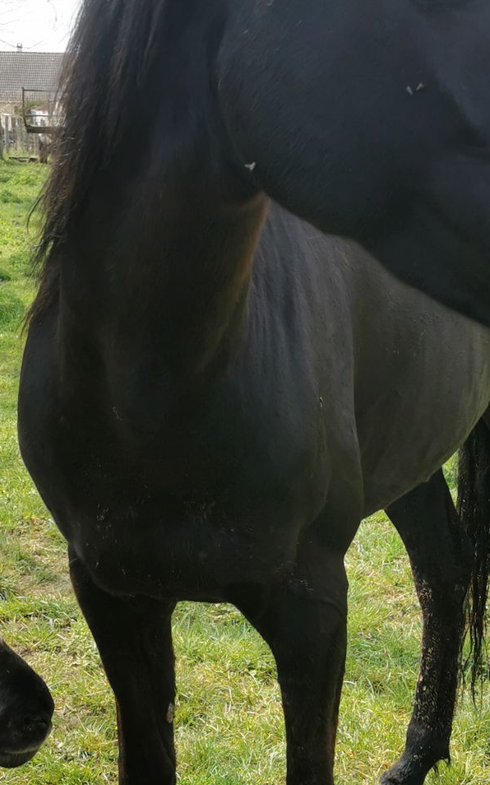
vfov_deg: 32.0
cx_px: 326
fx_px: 1368
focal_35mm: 64
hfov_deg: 20.2
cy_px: 399
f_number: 1.6
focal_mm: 5.56
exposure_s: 1/1821
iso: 50
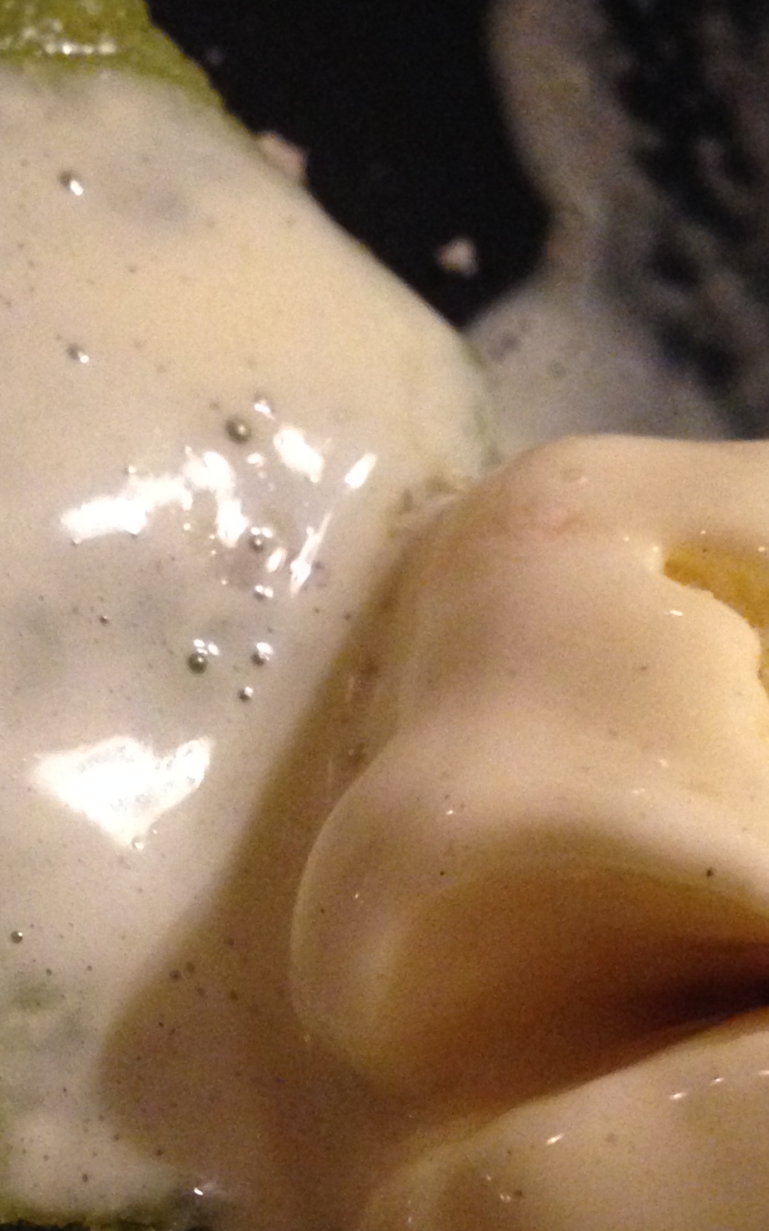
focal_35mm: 77
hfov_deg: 16.7
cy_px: 595
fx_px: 2582
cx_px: 99
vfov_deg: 26.8
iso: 400
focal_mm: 4.12
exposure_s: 1/15
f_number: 2.4
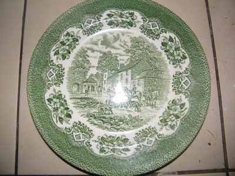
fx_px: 190
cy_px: 88
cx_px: 118
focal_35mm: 28
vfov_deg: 49.7
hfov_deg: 63.4
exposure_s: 1/30
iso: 200
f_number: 3.5
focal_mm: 5
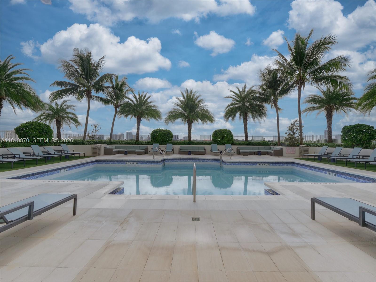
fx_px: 174
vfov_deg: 78.1
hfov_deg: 94.5
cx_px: 188
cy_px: 141
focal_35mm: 16
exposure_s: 1/4000
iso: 400
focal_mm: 8
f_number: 5.6
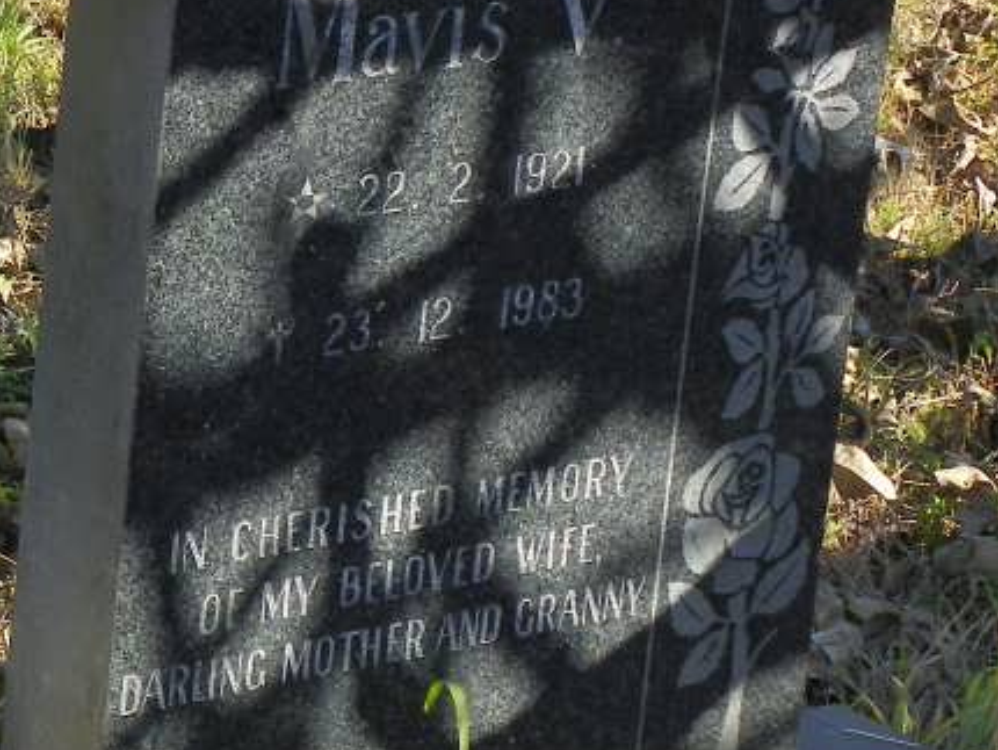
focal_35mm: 184
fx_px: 5308
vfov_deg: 8.1
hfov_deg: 10.6
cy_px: 228
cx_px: -114
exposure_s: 1/250
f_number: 3.5
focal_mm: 11.8
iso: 64
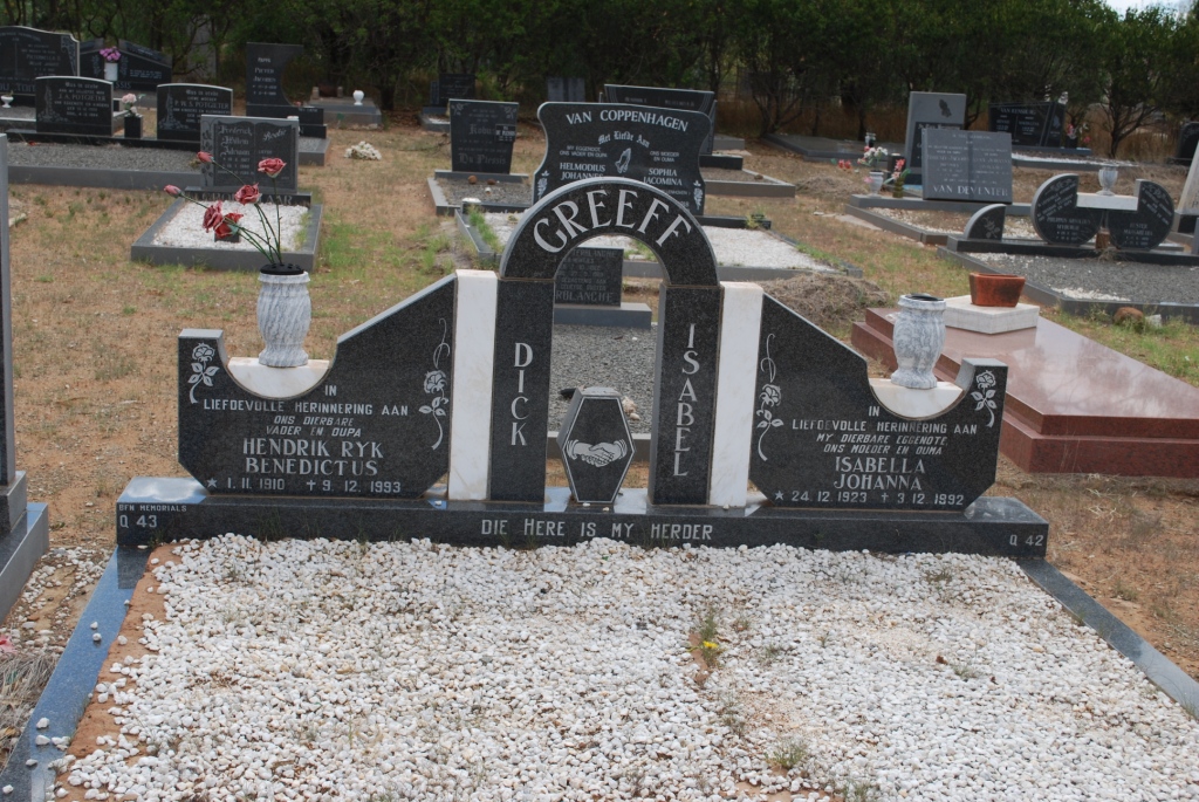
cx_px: 600
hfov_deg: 43.6
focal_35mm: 45
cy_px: 401
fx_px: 1500
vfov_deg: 29.9
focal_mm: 30
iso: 100
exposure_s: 1/200
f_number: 7.1
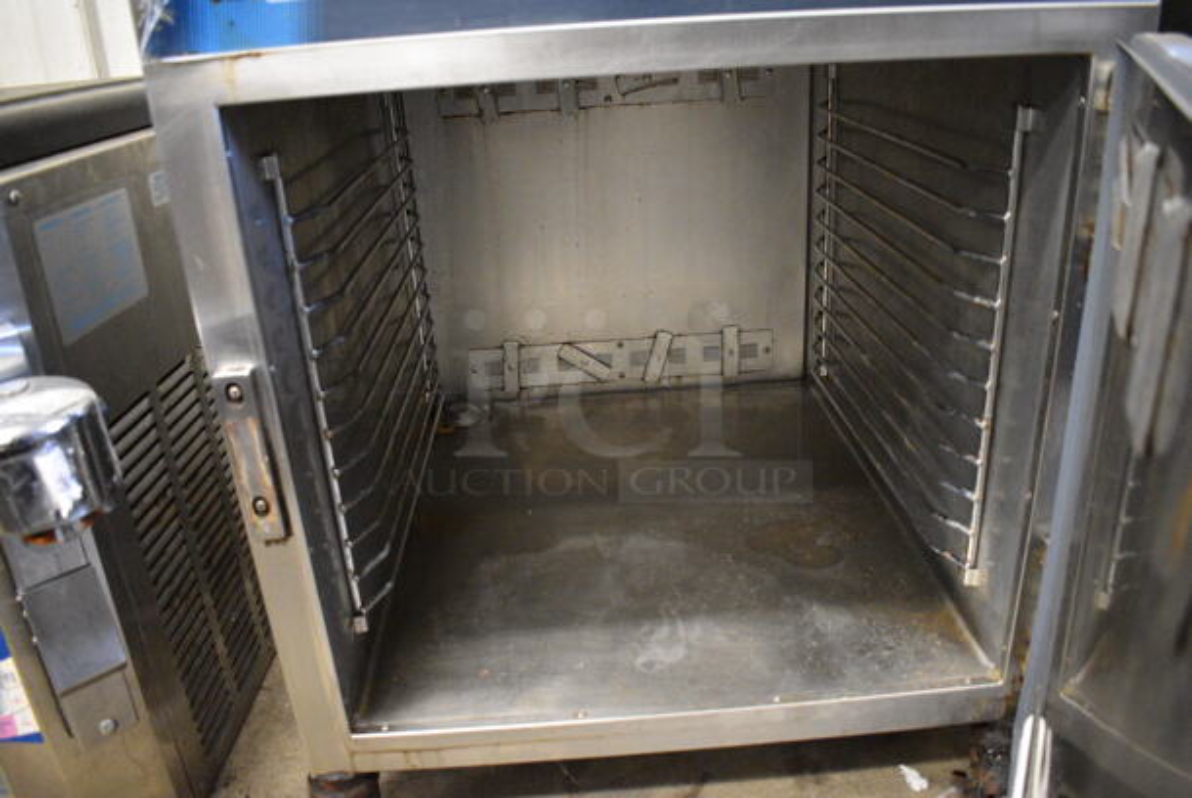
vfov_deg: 48.0
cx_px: 596
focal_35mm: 27
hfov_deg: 67.3
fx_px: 895
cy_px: 399
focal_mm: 18
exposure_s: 1/125
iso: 6400
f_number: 3.5
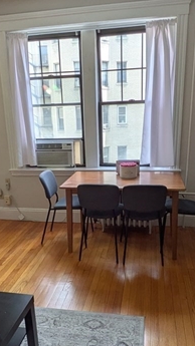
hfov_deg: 34.6
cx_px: 89
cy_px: 201
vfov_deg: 57.7
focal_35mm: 34
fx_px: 313
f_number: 2.2
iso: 45
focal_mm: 1.83
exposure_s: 1/192
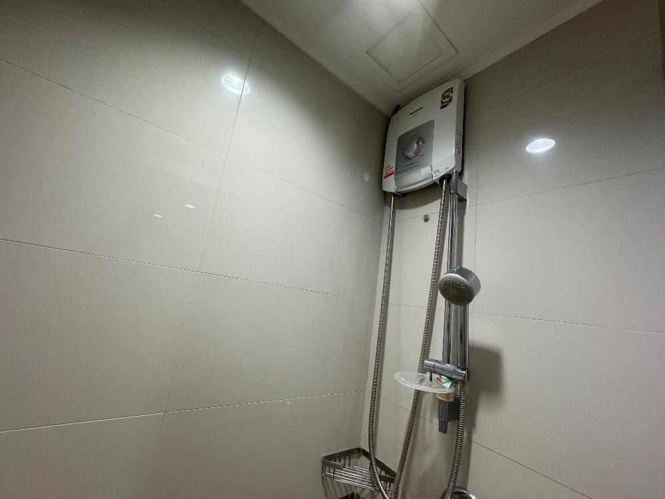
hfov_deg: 102.1
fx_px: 269
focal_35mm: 14
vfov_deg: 85.7
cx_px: 332
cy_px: 250
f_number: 2.2
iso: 200
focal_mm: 2.22
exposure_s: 1/100
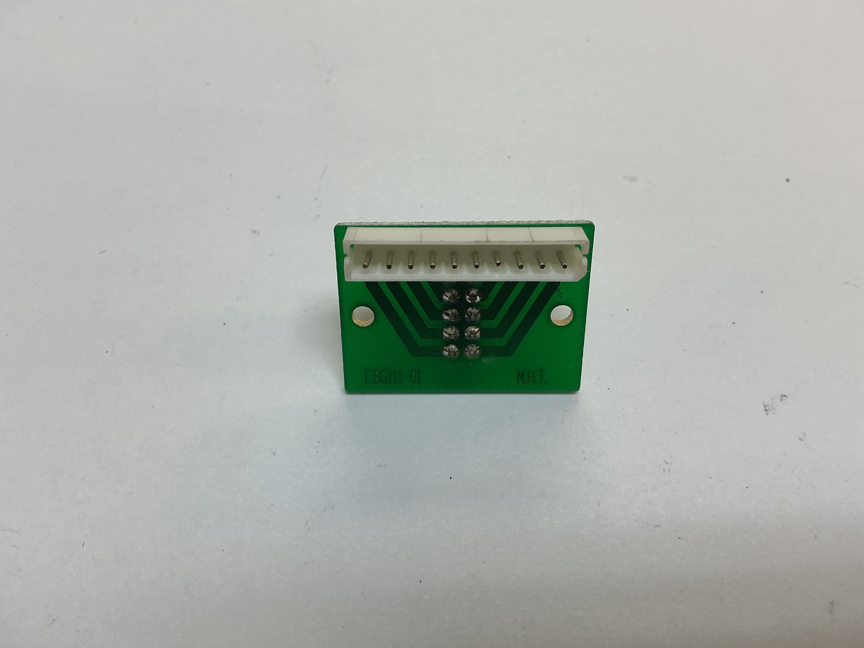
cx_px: 432
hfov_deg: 61.7
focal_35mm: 29
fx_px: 724
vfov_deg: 48.2
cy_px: 324
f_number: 1.8
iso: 25
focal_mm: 3
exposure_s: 1/120
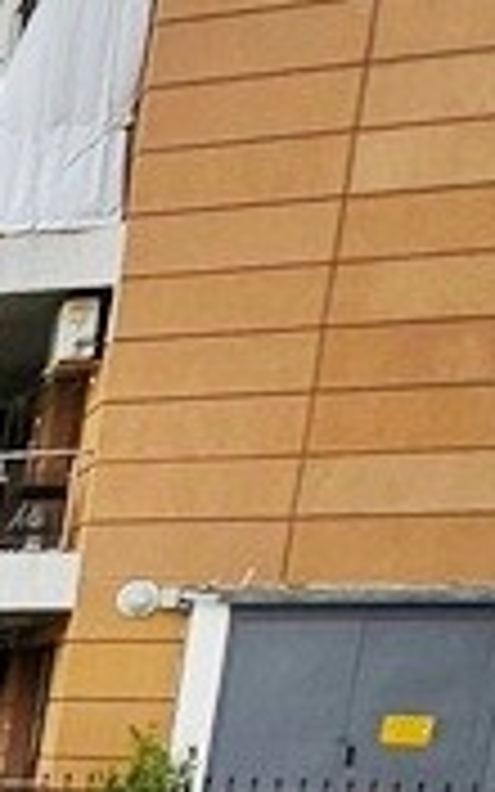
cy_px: 1076
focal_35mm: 80
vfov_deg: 22.6
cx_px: -1282
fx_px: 1727
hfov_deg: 9.2
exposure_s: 1/461
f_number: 2.2
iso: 32
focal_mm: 1.7
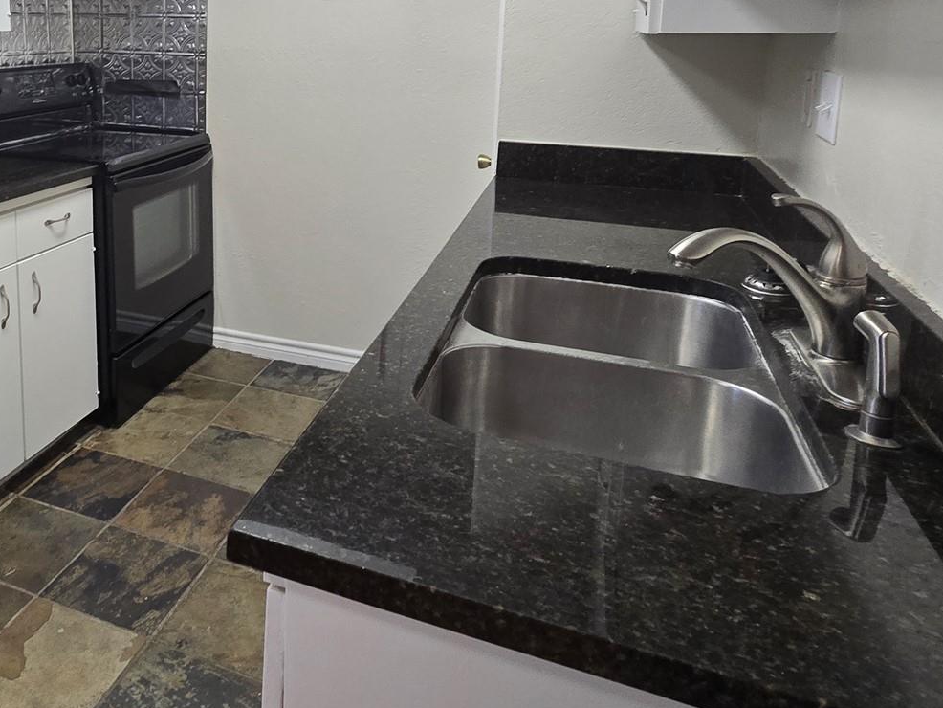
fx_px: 736
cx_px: 223
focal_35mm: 27
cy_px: 161
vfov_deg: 49.0
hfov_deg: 61.2
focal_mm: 2.2
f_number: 2.2
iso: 125
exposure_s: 1/60
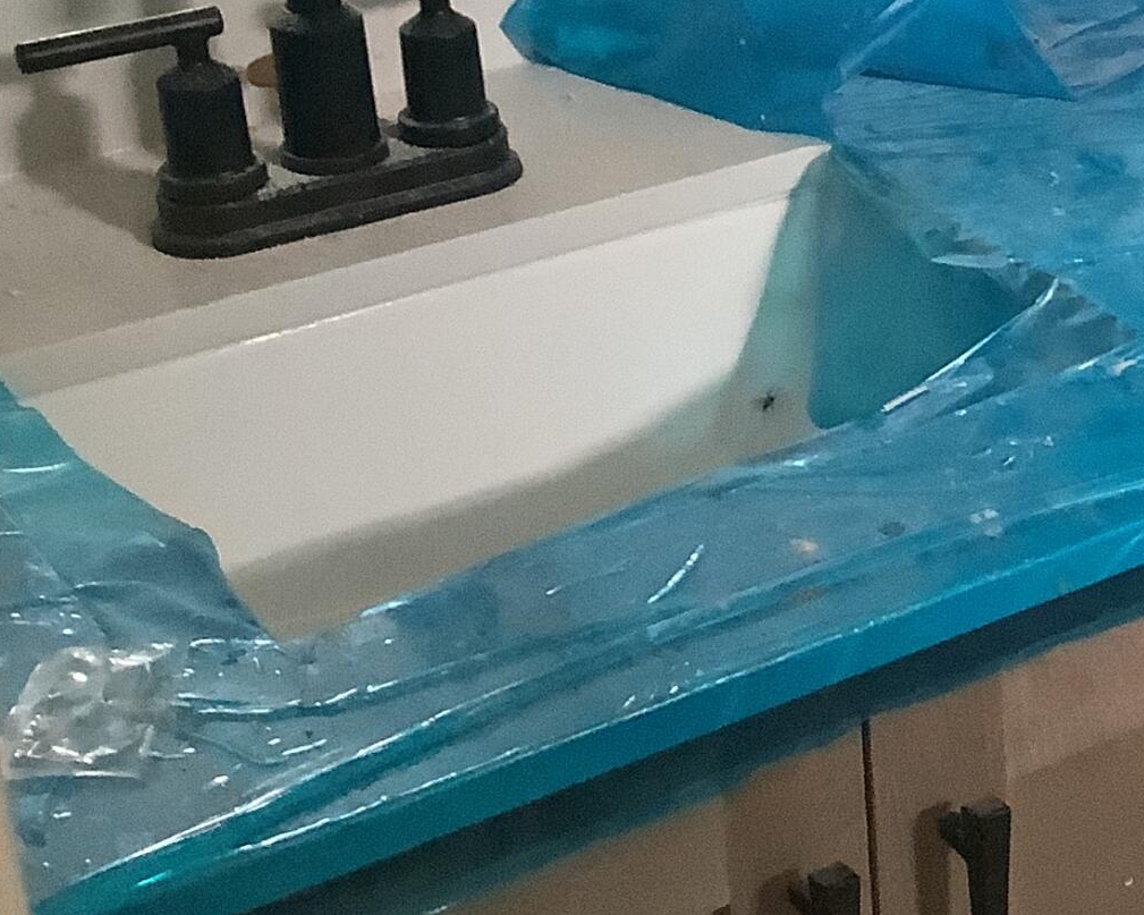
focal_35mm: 90
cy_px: 224
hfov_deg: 19.9
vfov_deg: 17.0
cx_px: 1405
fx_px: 3047
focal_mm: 3.3
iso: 400
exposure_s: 1/25
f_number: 2.4
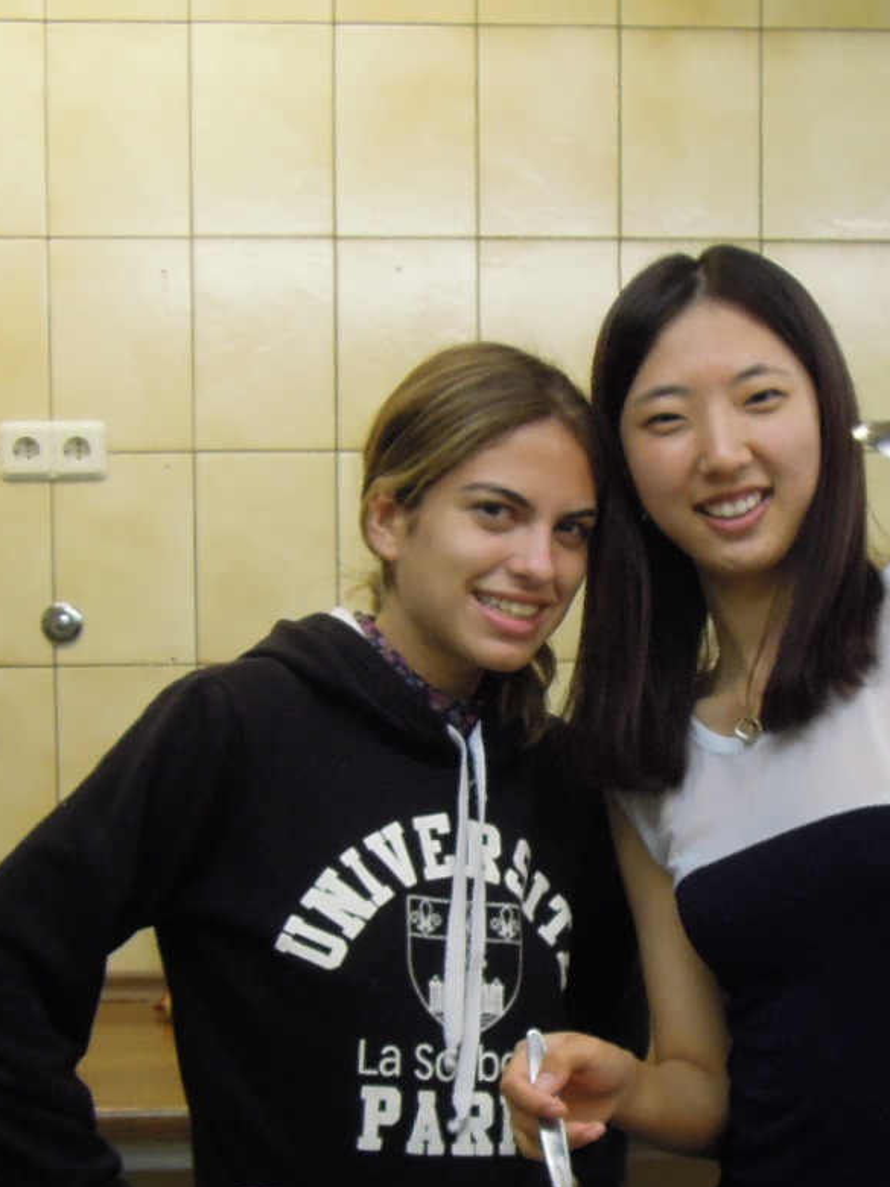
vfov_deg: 30.6
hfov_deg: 23.2
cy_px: 718
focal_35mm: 63
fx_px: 2160
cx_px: 575
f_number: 2.8
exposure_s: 1/30
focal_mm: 4.3
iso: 200
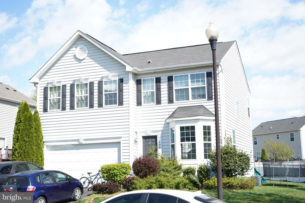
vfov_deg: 28.1
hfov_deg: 41.1
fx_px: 407
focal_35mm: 48
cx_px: 152
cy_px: 102
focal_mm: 48
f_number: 4.5
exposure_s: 1/250
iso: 100
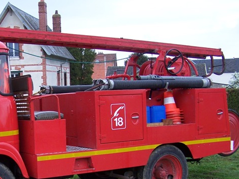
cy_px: 146
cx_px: 50
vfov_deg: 22.6
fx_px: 442
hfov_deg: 29.6
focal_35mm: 64
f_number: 2.8
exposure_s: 1/90
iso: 80
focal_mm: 6.3
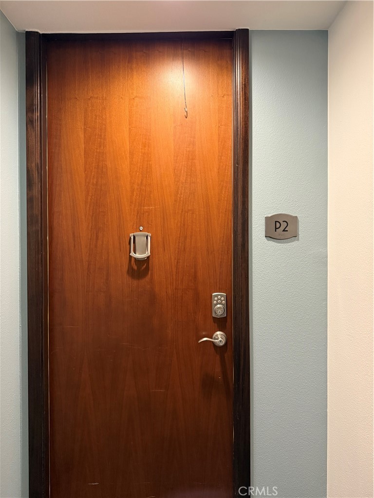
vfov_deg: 71.6
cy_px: 249
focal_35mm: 24
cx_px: 187
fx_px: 346
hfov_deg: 56.8
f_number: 1.78
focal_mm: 6.76
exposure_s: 1/60
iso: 500
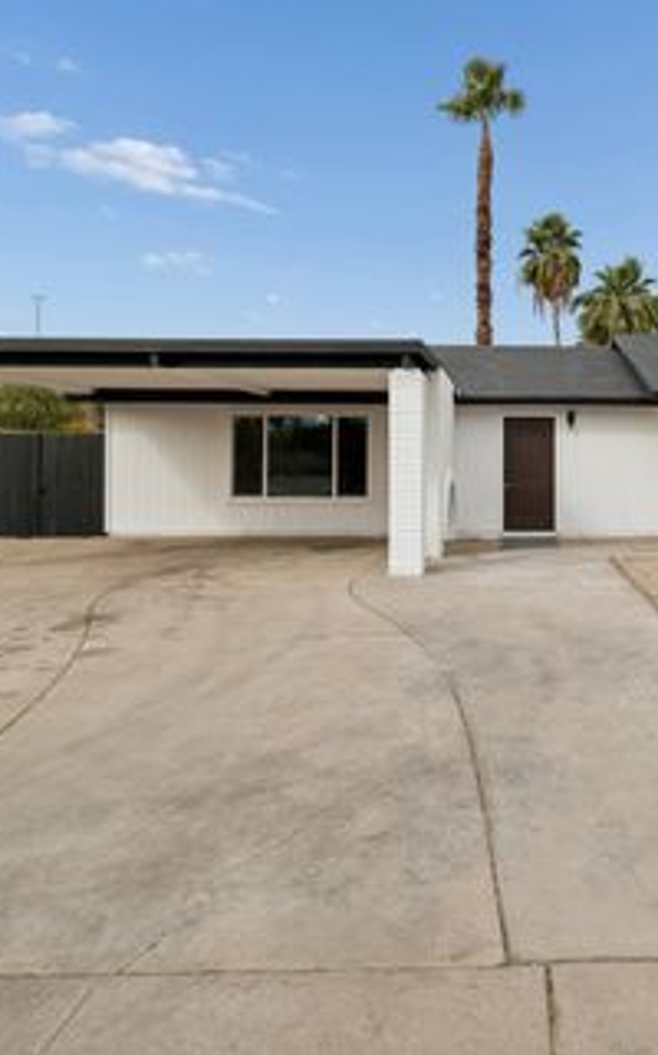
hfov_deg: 42.9
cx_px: 563
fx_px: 776
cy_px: 511
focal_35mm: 27
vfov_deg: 68.4
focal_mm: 17
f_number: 8
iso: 400
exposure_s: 1/800
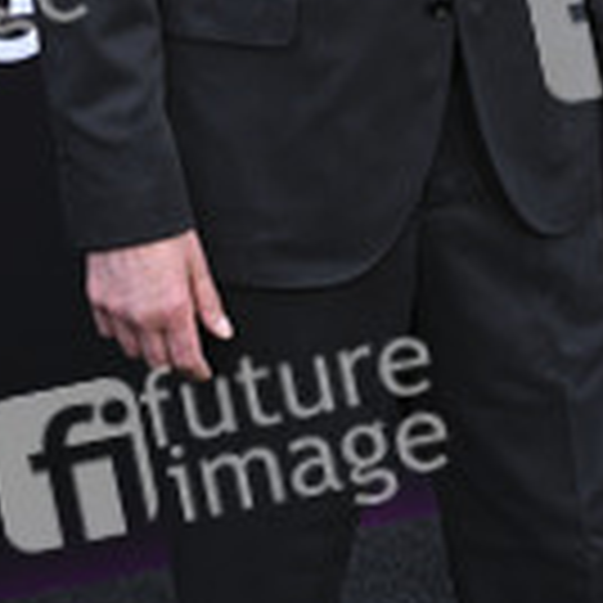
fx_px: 2956
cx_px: 346
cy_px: -230
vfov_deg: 11.3
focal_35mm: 150
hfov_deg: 11.6
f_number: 5.6
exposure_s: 1/320
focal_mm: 59
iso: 1600
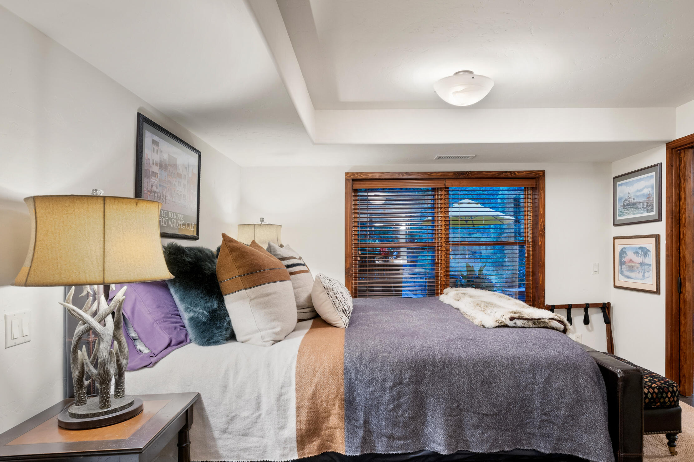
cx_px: 386
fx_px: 443
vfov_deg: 54.8
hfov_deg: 75.8
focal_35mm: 23
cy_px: 272
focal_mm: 17
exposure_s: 1
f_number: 7.1
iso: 500
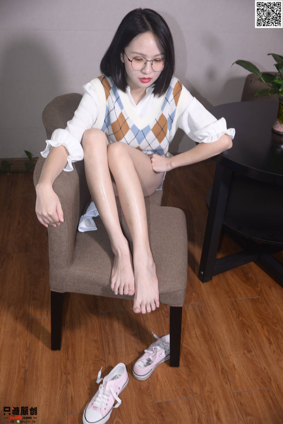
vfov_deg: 54.4
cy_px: 212
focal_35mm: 35
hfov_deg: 37.9
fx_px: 412
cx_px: 142
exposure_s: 1/80
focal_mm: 35
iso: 500
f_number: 5.6
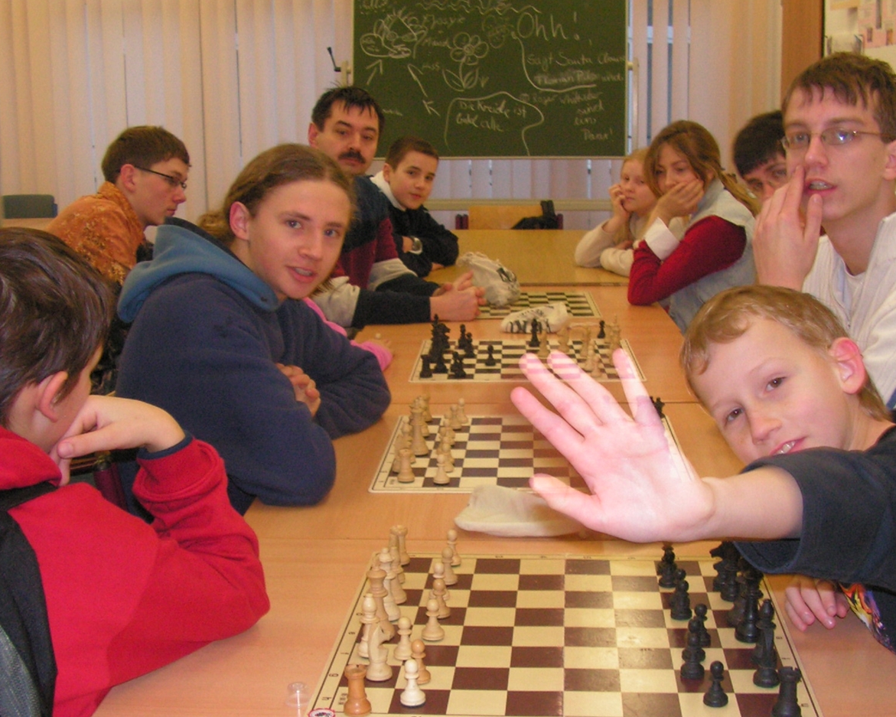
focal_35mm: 48
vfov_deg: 31.4
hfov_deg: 38.8
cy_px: 414
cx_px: 473
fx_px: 1273
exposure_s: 1/40
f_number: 3.2
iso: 200
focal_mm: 6
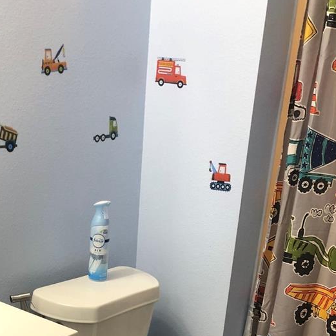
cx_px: 107
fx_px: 626
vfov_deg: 27.2
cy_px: 380
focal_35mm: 57
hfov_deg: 29.8
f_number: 1.8
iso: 40
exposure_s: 1/24
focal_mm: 3.99
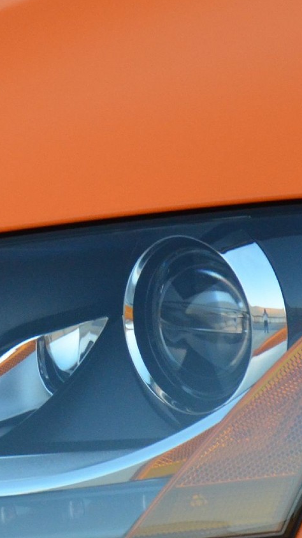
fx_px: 13244
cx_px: -47
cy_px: 331
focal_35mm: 930
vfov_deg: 2.3
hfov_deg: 1.3
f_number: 5.6
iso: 1600
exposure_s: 1/400
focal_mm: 200
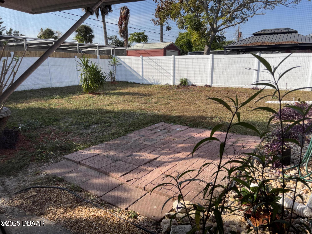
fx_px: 234
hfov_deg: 67.3
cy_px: 117
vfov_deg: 53.1
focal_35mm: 26
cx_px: 156
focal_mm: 5.96
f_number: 1.6
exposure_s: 1/1152
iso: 50
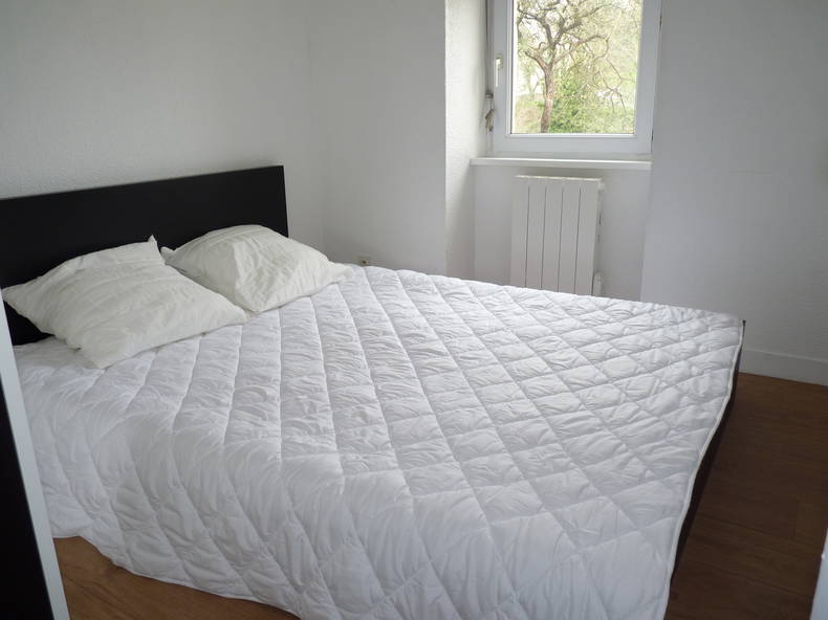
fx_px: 646
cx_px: 414
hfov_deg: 65.3
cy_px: 310
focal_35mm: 27
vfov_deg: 51.3
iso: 100
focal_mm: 4.8
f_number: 2.8
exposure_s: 1/30
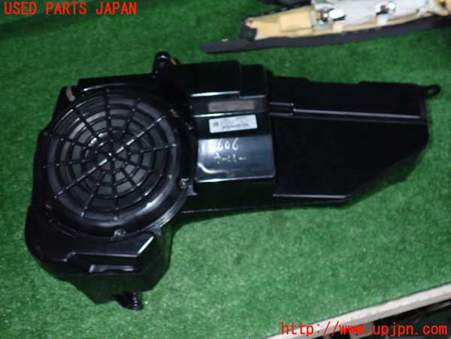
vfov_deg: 46.8
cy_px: 170
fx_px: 391
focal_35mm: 30
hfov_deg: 60.0
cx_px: 226
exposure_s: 1/30
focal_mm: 5.4
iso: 800
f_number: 6.3
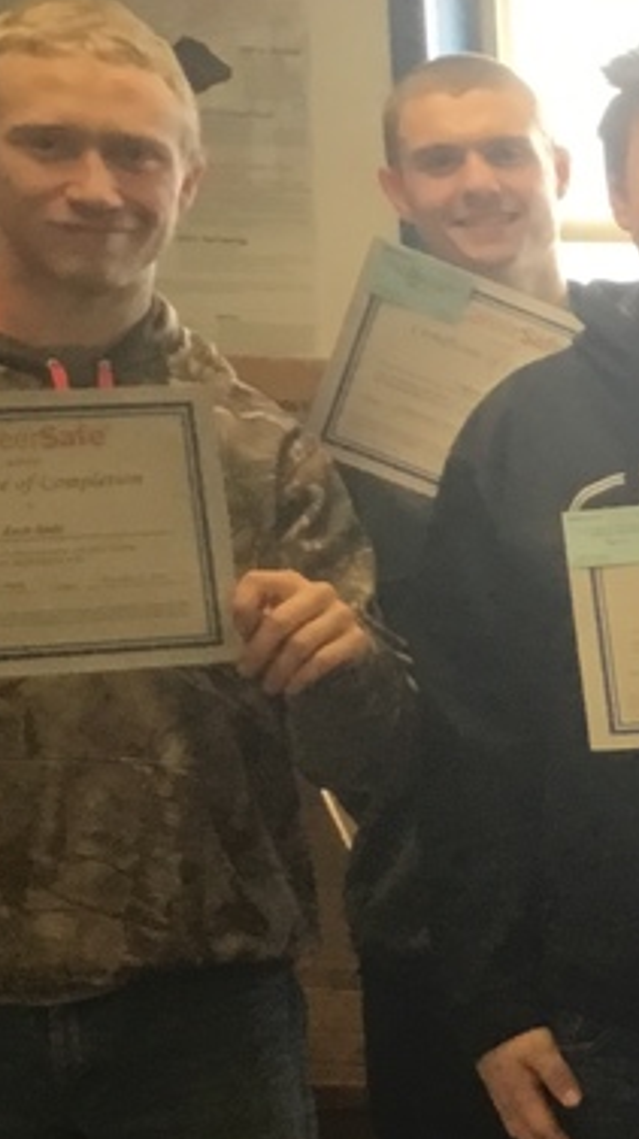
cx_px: 1414
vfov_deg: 22.8
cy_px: 954
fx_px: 2776
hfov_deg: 11.4
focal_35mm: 92
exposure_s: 1/30
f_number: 2.4
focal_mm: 3.3
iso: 40
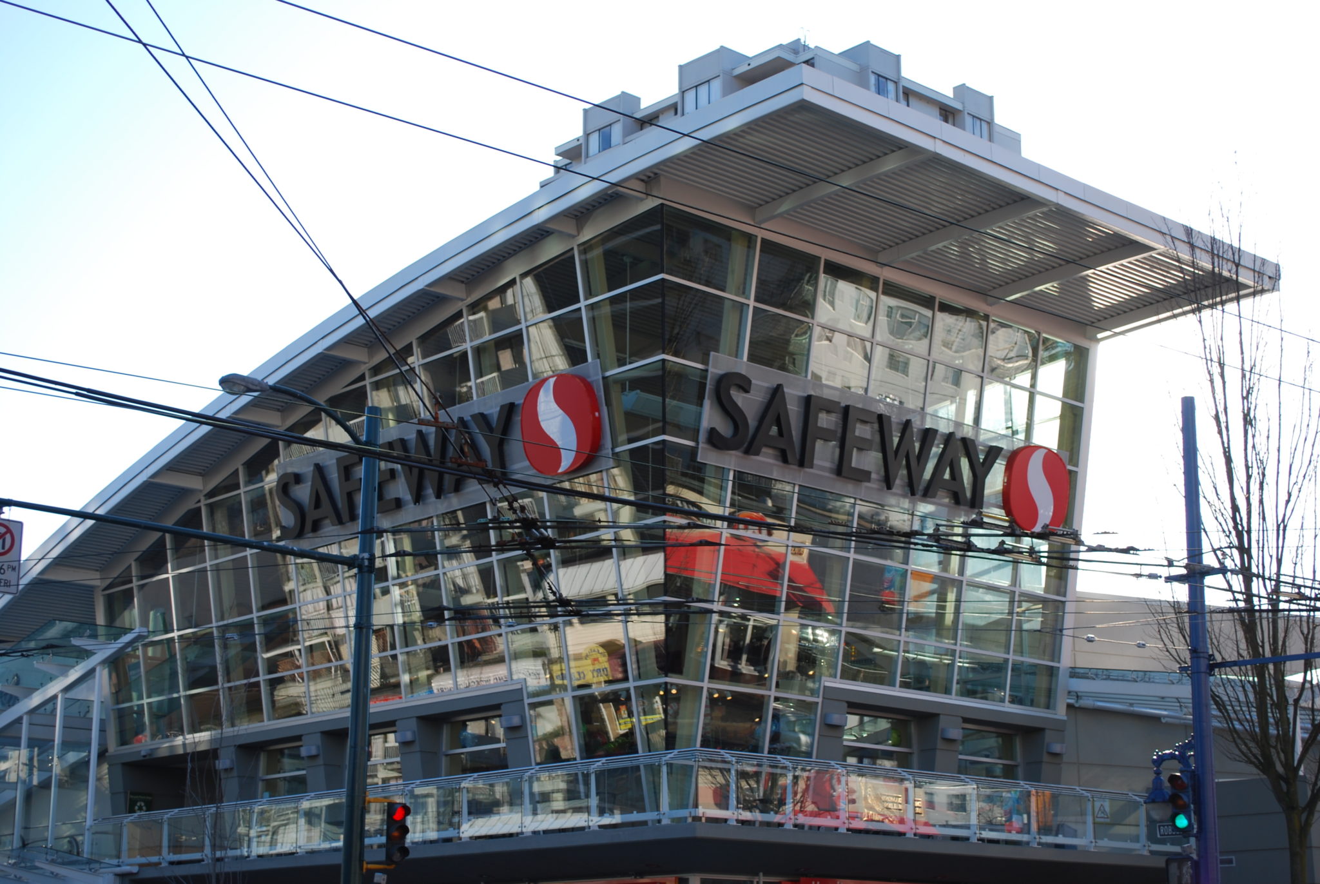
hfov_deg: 36.8
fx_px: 1982
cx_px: 660
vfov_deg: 25.1
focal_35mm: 54
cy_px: 442
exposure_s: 1/160
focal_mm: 36
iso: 100
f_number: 6.3
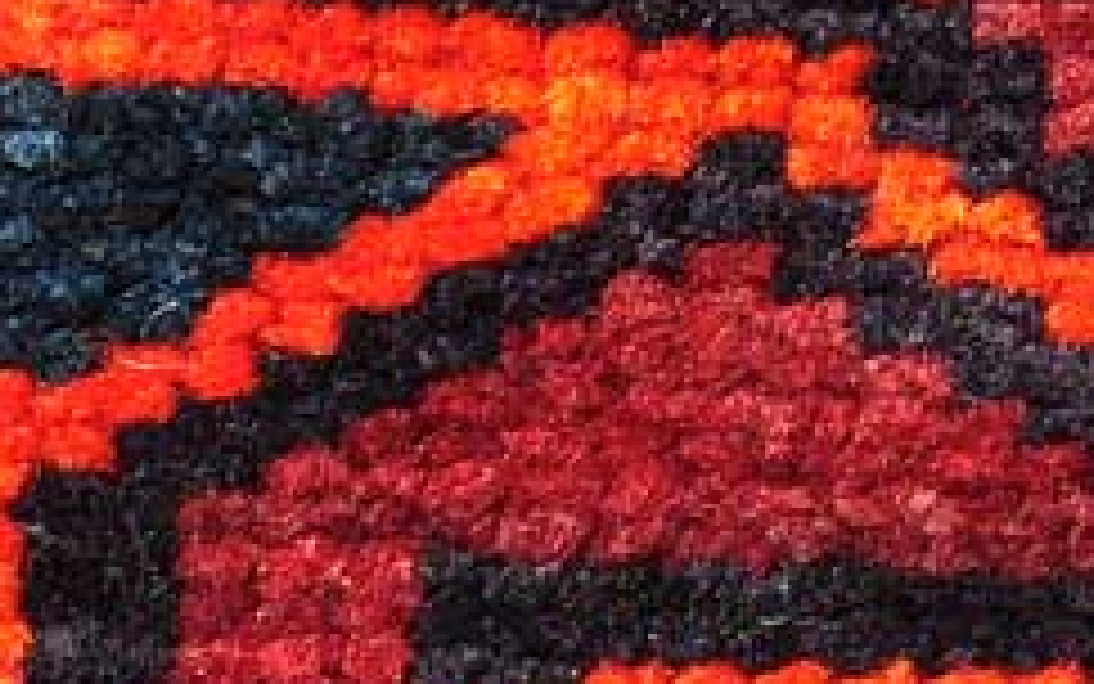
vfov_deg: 2.7
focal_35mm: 484
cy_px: -688
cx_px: 1387
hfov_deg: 4.3
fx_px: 14432
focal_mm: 55
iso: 200
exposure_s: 1/320
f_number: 9
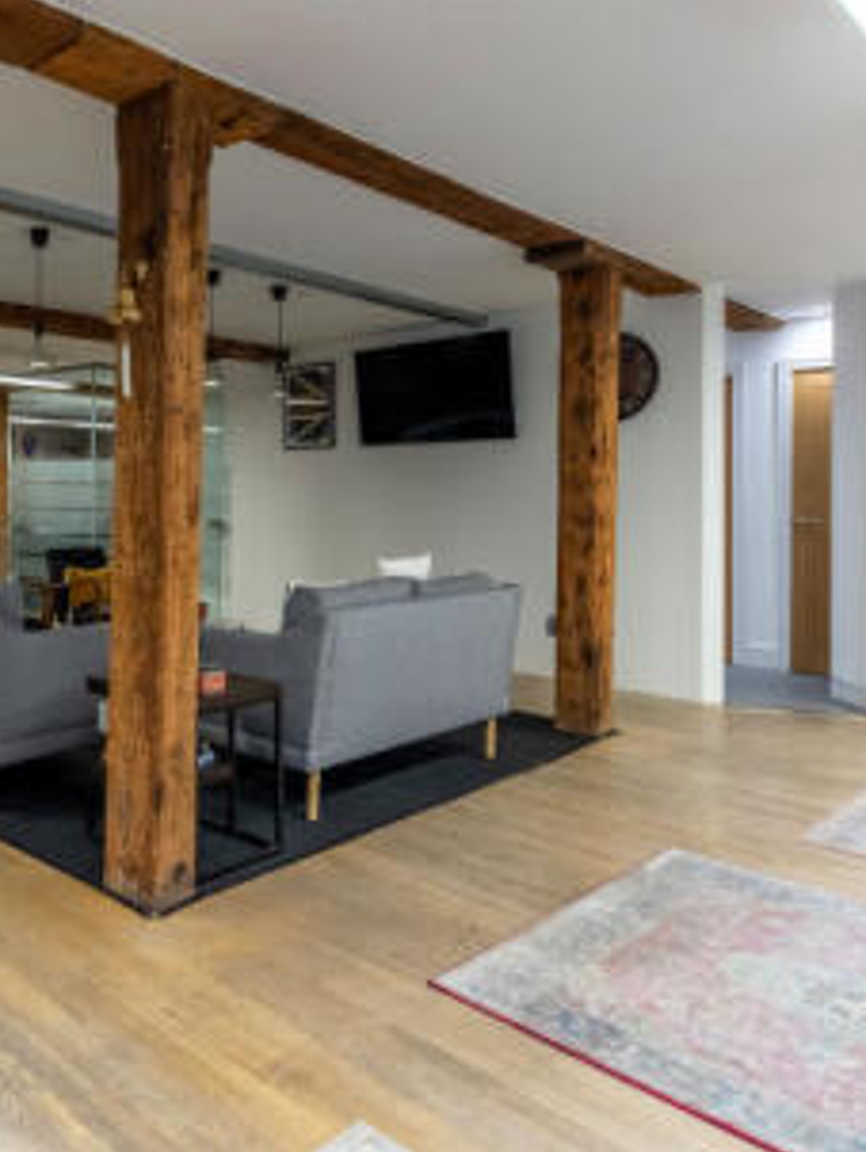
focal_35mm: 25
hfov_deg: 46.1
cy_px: 494
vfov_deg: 69.0
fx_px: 833
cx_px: -2
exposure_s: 1/250
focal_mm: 12
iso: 500
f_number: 8
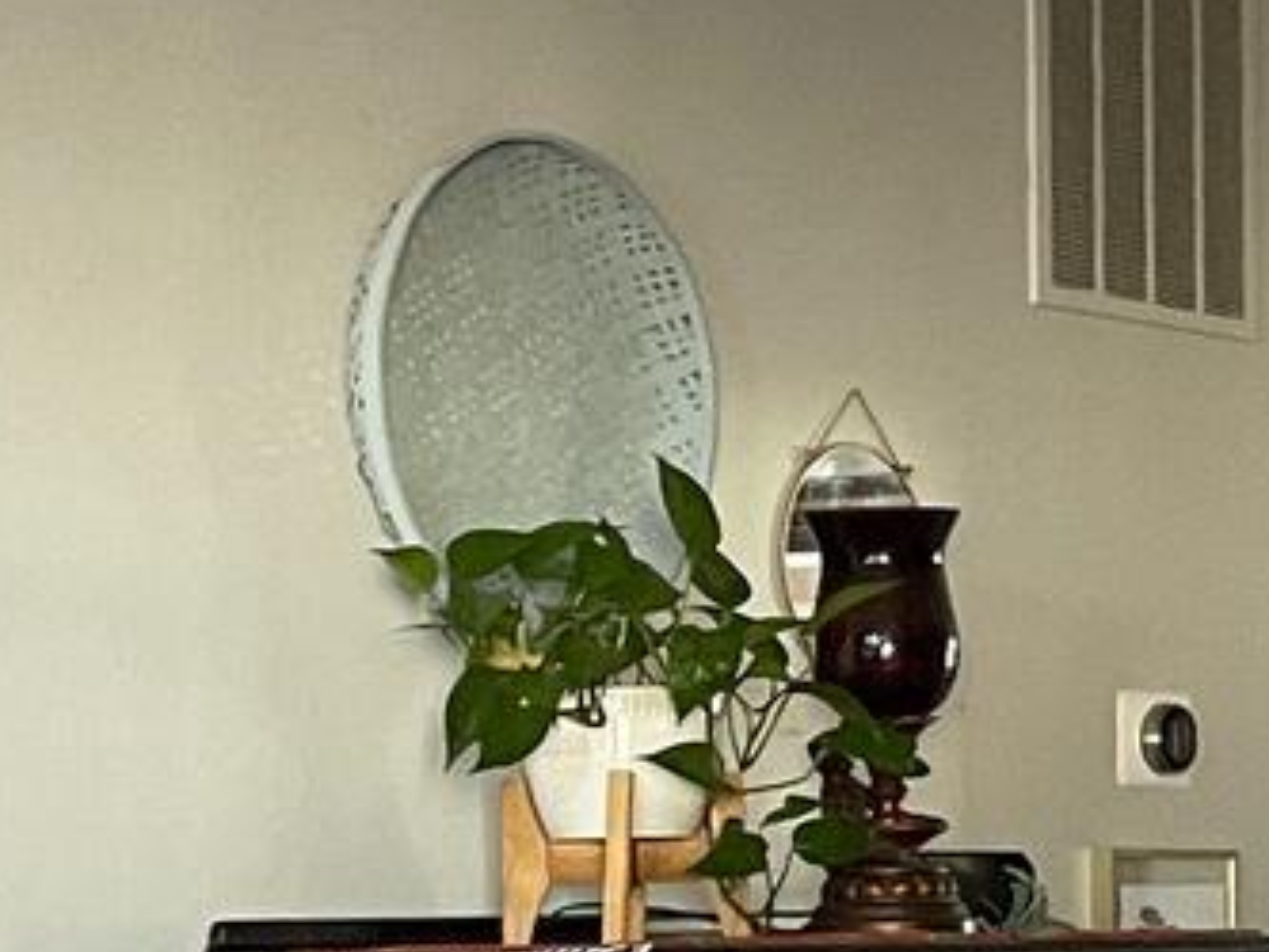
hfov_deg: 10.7
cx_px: 2942
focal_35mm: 160
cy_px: 625
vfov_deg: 9.3
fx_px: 5868
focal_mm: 5.1
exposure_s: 1/60
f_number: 1.6
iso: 200
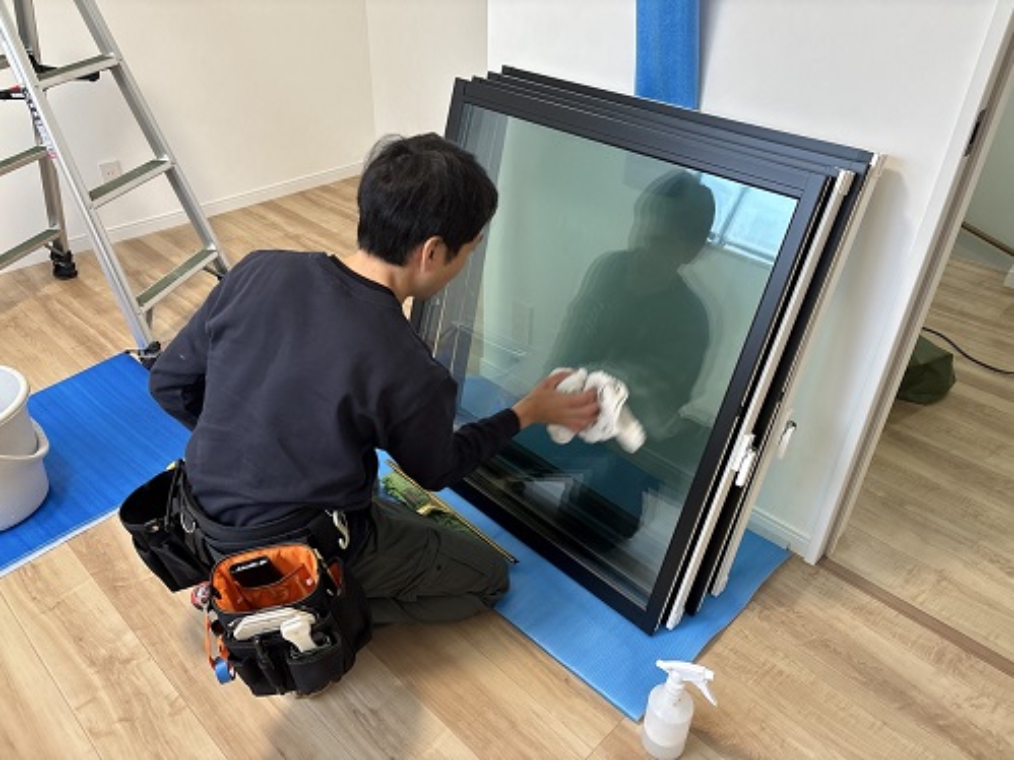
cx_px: 507
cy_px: 380
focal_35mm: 26
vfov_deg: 53.0
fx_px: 761
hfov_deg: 67.3
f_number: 1.6
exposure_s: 1/78
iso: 125
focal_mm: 5.96
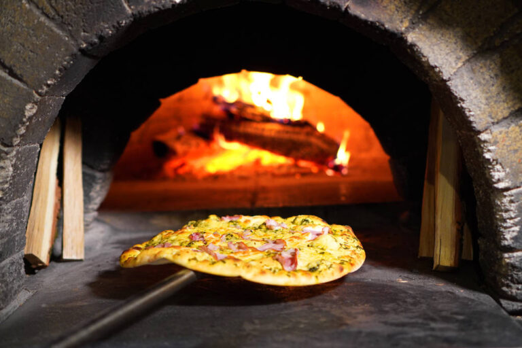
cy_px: 174
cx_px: 261
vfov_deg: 25.8
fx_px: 761
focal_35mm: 52
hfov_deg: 37.9
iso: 800
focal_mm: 35
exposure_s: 1/100
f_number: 2
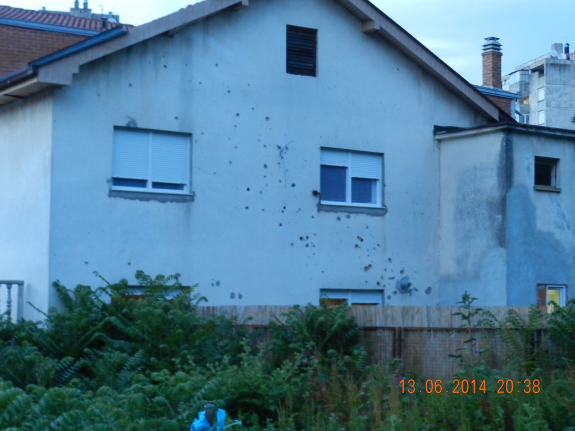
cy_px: 216
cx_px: 288
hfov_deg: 28.6
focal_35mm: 68
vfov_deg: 21.6
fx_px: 1130
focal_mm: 12.1
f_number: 4.7
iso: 200
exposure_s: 1/3
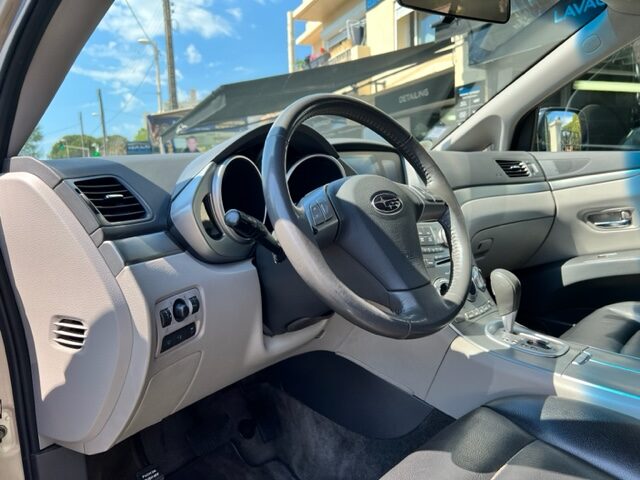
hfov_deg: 67.3
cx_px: 320
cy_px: 240
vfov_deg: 53.1
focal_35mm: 26
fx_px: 481
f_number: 1.5
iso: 50
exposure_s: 1/709
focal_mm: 5.7
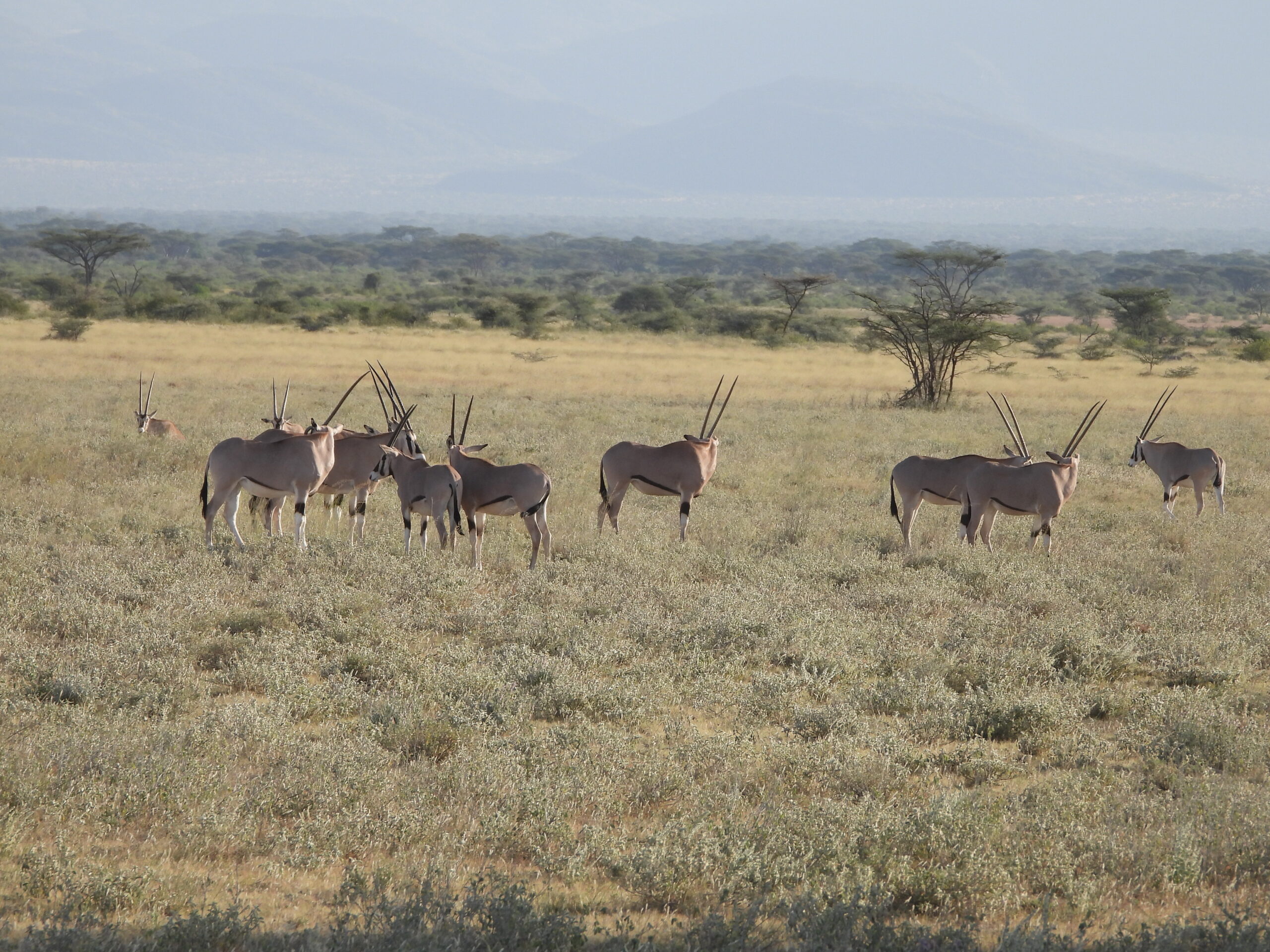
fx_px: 12657
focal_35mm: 345
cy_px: 476
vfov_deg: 4.3
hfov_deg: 5.7
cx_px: 635
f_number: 4.5
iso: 100
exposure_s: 1/320
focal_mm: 62.1
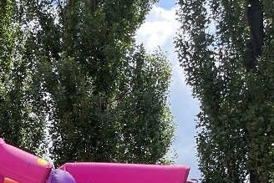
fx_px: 503
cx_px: -22
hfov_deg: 28.0
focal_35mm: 66
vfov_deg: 19.1
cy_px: 237
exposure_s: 1/1164
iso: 32
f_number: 1.6
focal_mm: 5.1
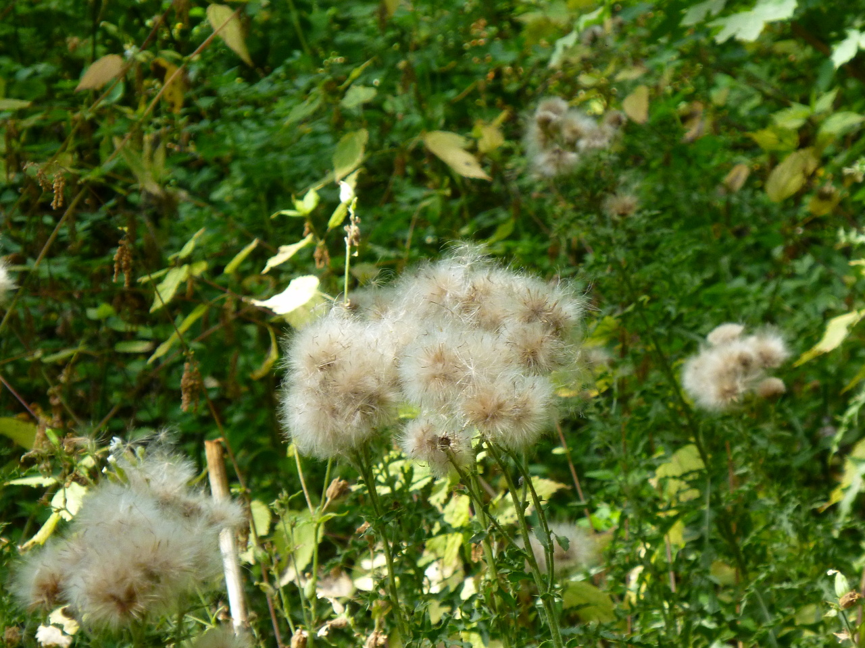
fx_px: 6247
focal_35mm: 250
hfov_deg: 7.9
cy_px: 324
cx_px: 432
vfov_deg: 5.9
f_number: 5.9
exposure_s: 1/125
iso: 250
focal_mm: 36
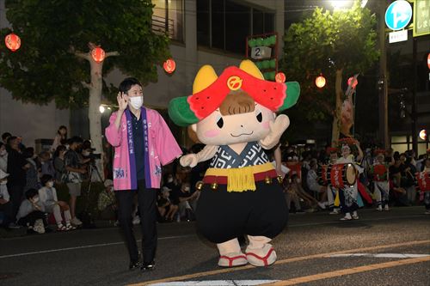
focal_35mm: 60
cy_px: 143
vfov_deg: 22.6
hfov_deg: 33.4
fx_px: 716
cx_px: 215
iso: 2500
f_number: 5
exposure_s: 1/250
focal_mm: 40
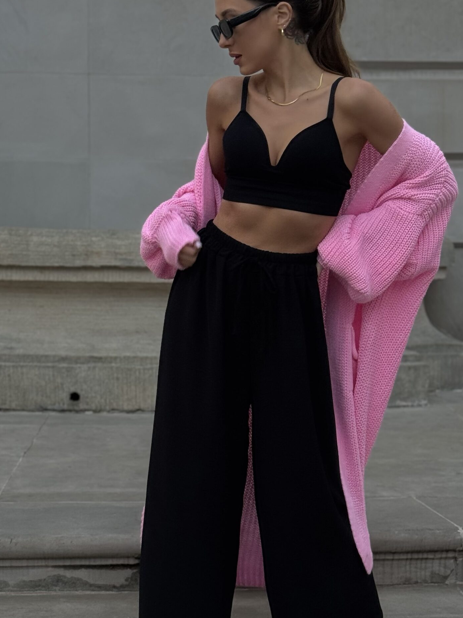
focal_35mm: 66
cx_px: 252
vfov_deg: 29.4
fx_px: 1177
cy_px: 327
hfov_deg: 22.2
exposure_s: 1/147
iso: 80
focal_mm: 6.76
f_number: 1.78
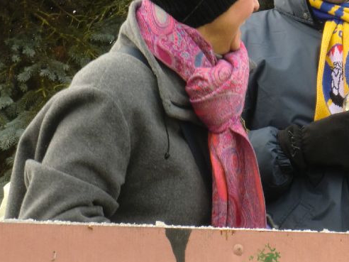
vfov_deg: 10.4
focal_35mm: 143
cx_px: 276
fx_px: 1442
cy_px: 77
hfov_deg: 13.7
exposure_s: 1/60
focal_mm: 15.81
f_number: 5.4
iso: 160
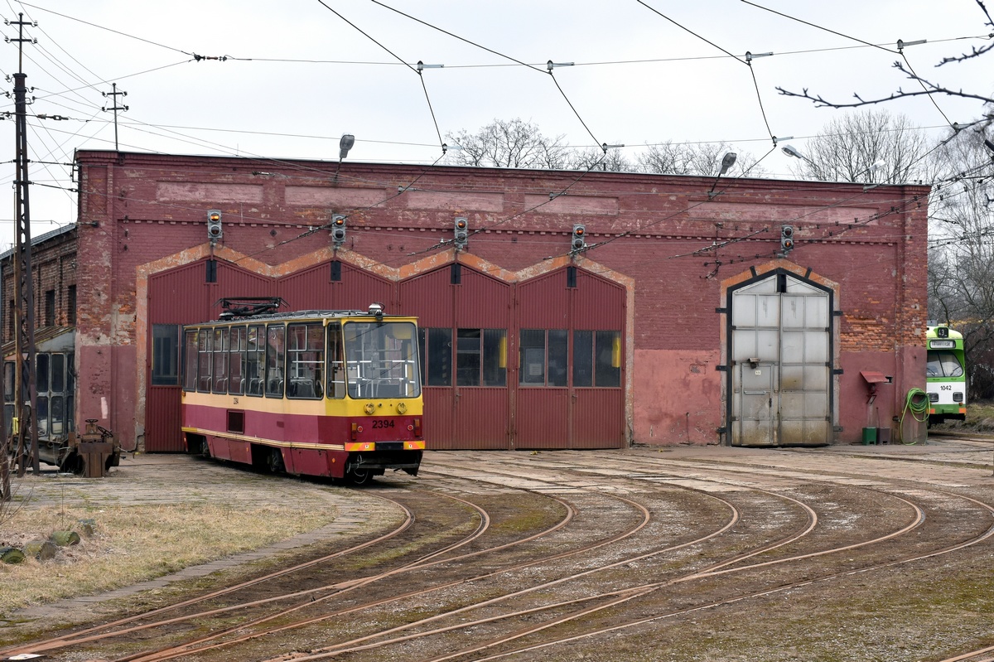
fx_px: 1863
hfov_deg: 29.9
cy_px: 331
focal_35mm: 68
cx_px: 497
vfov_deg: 20.1
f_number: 9
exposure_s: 1/320
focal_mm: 45
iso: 400
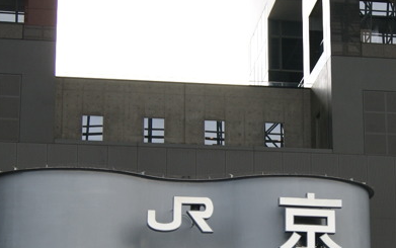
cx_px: 327
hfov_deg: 17.2
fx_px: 1296
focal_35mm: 120
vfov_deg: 10.9
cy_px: 181
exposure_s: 1/160
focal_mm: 30
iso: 100
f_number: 4.5
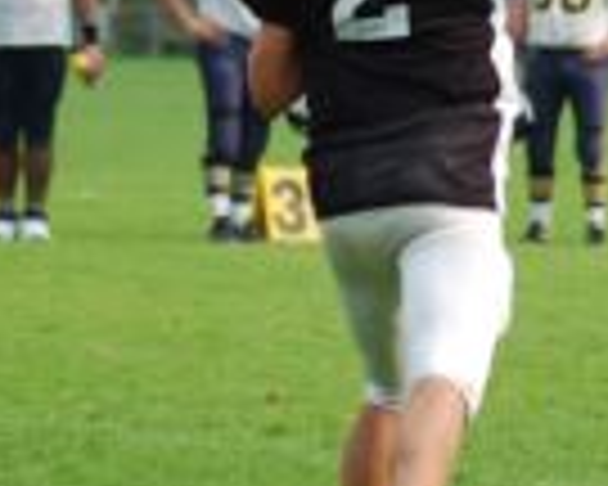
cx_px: 421
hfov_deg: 3.0
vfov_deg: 2.4
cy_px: 81
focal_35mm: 635
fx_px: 11419
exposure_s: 1/1000
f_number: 4.5
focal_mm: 135
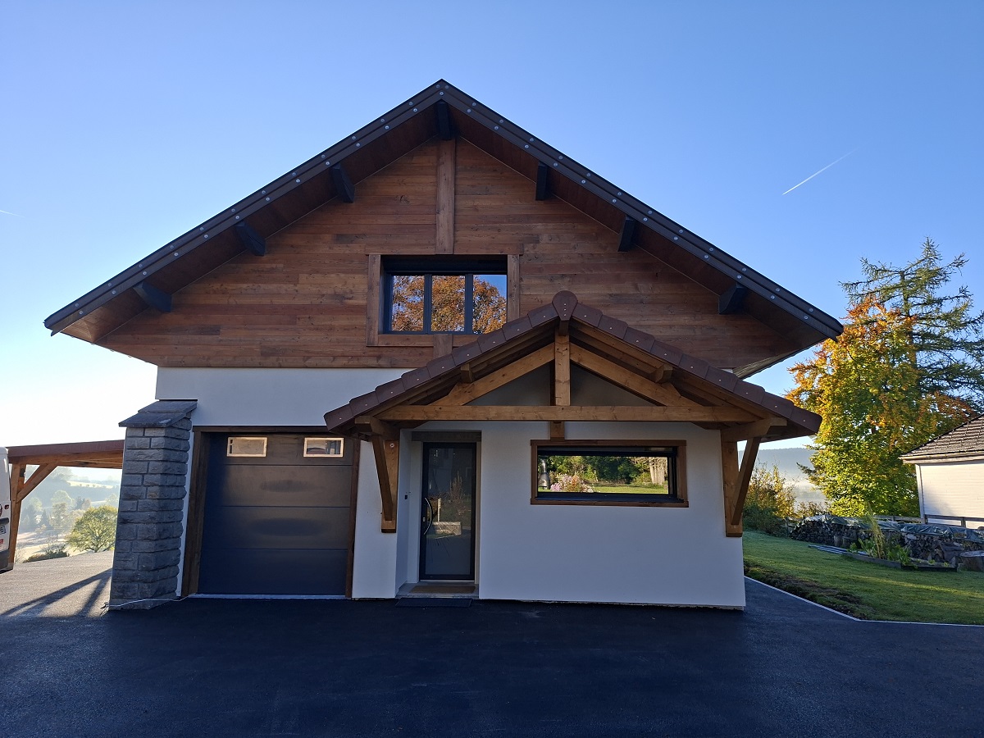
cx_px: 492
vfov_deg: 58.9
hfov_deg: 73.9
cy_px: 369
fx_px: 654
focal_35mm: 23
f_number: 1.8
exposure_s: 1/1148
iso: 50
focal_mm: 5.54
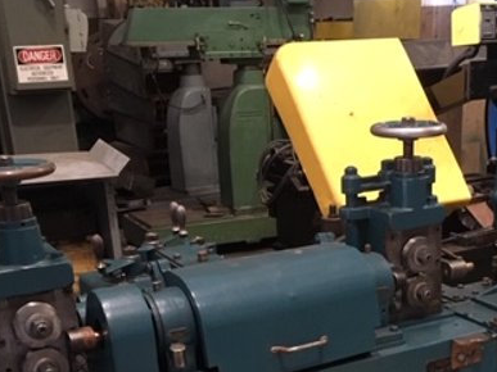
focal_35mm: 60
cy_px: 368
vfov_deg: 23.4
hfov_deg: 31.8
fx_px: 861
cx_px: 354
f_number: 2.2
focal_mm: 4.15
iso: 200
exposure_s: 1/15
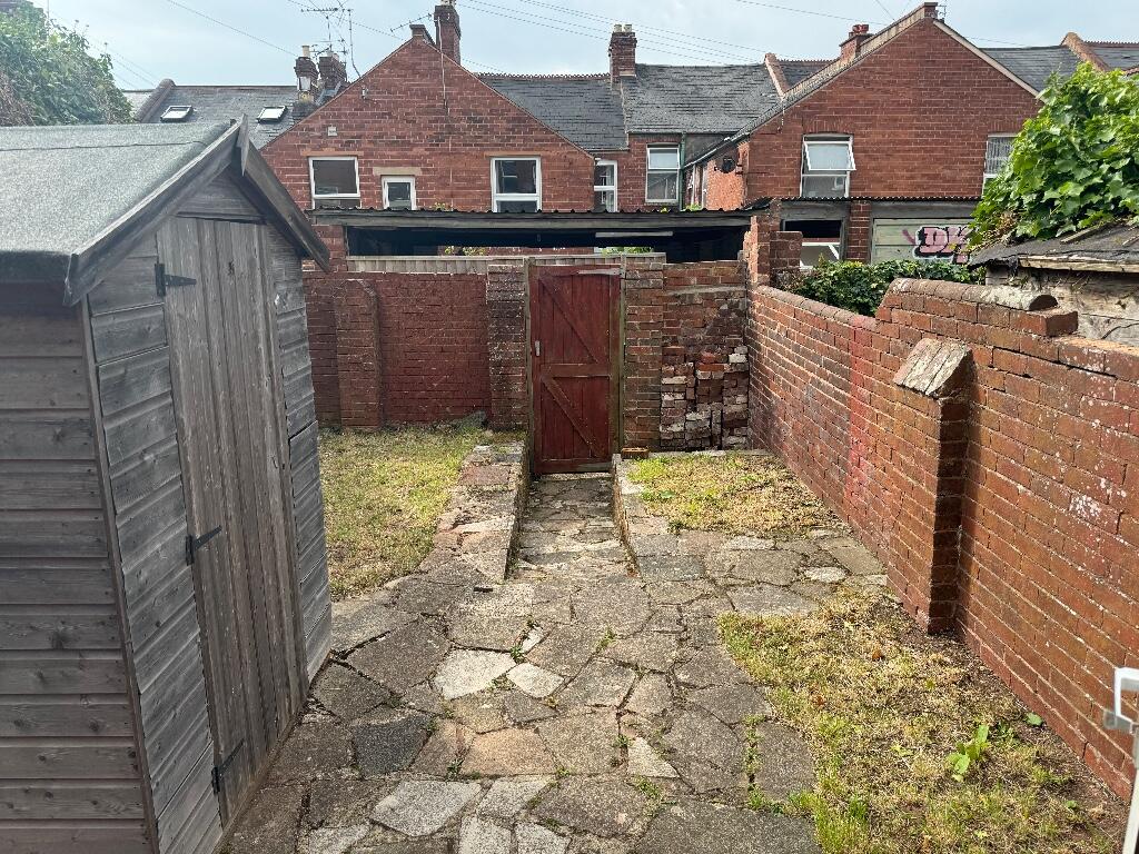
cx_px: 570
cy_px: 427
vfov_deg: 56.8
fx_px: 790
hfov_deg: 71.6
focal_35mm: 24
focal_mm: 6.76
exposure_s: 1/1597
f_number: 1.78
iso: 80
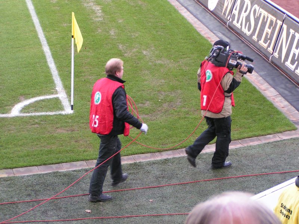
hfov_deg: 17.3
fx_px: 985
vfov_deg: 13.0
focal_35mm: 114
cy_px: 112
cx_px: 150
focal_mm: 17.4
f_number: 3.5
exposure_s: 1/125
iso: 125
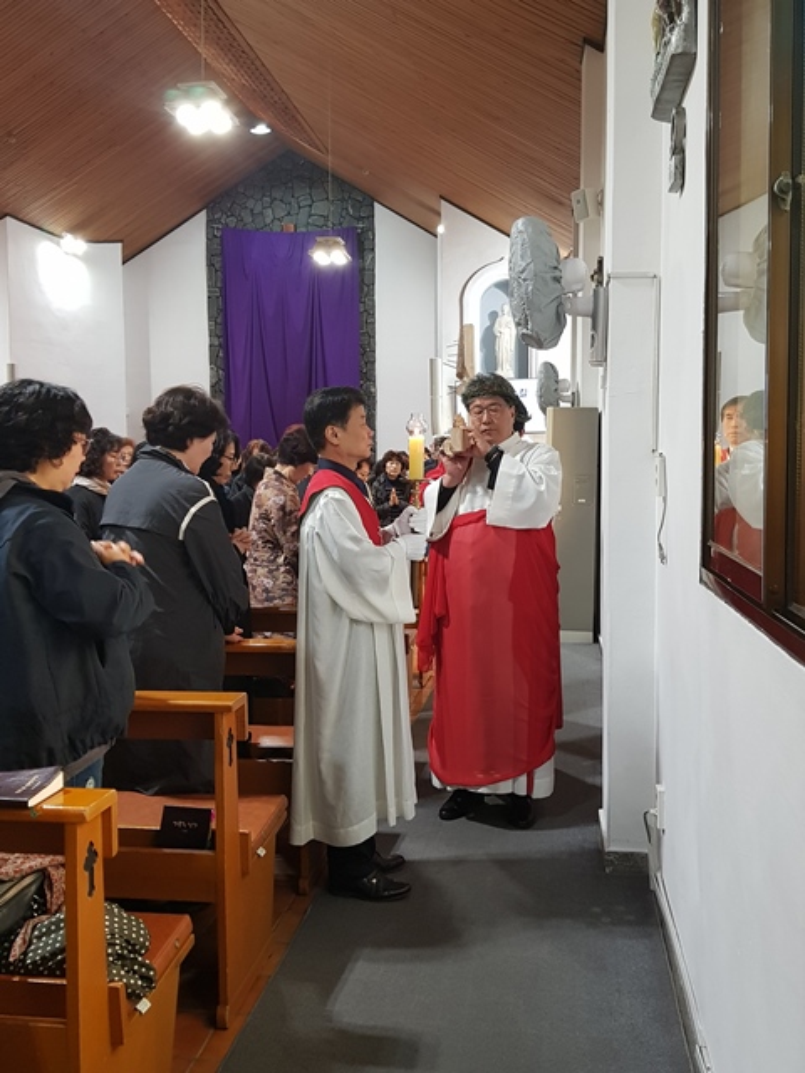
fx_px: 806
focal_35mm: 26
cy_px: 536
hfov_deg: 53.1
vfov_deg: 67.3
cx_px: 402
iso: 200
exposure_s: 1/60
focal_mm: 4.2
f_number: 1.7
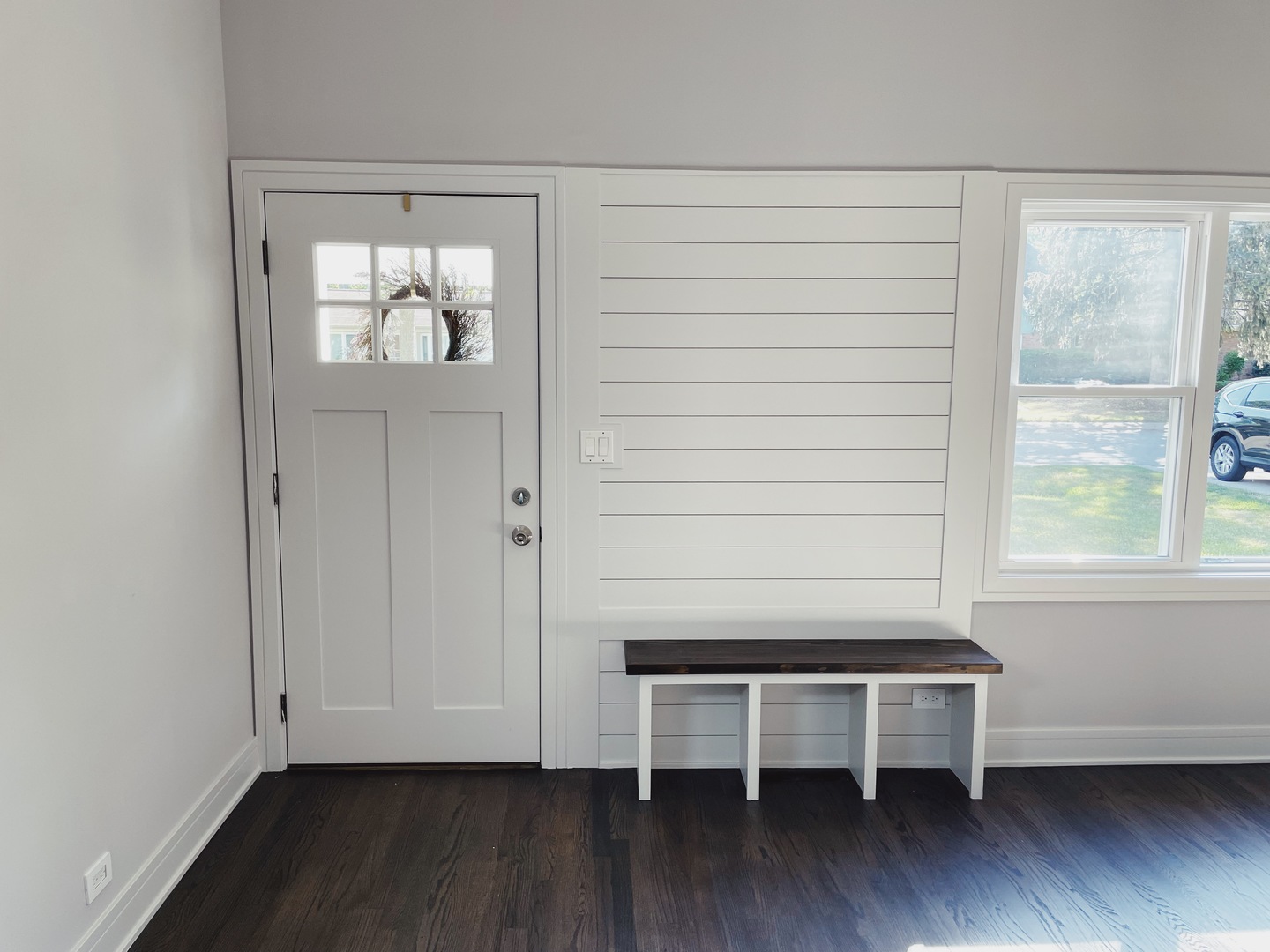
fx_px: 954
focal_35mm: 26
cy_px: 476
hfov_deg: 67.3
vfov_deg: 53.1
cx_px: 635
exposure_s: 1/121
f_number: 1.6
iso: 80
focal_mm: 4.2
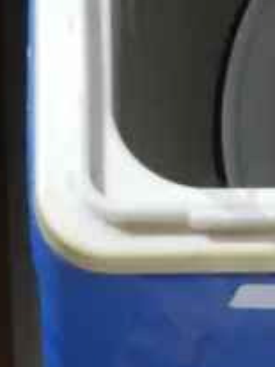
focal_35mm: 238
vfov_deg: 8.2
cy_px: -156
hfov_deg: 6.1
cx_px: 547
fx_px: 2524
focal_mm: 24
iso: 2500
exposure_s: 1/60
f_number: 5.2
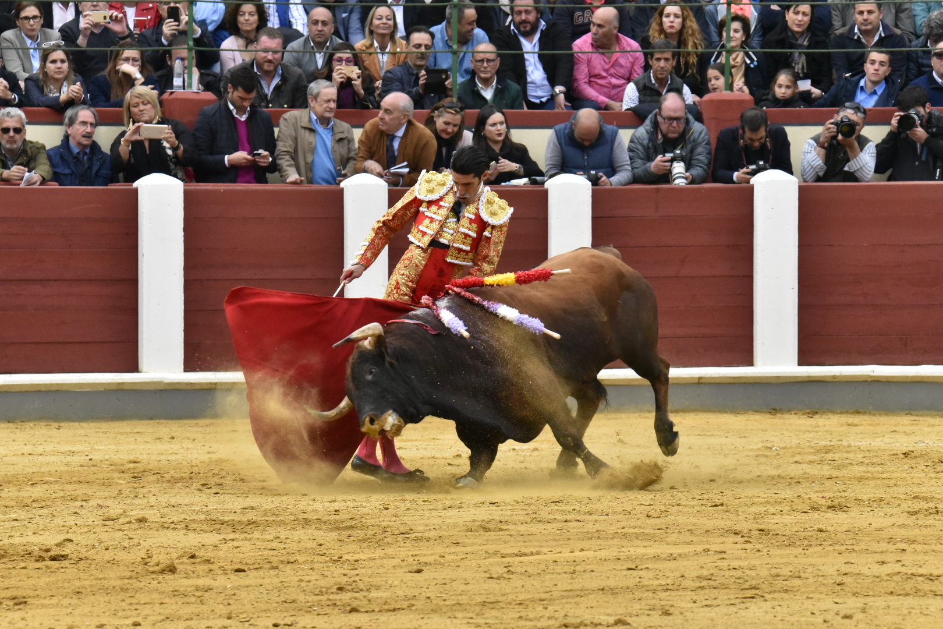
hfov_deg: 6.4
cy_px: 314
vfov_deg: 4.3
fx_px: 8382
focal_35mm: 320
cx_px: 472
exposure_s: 1/800
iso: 6400
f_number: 16
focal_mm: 320
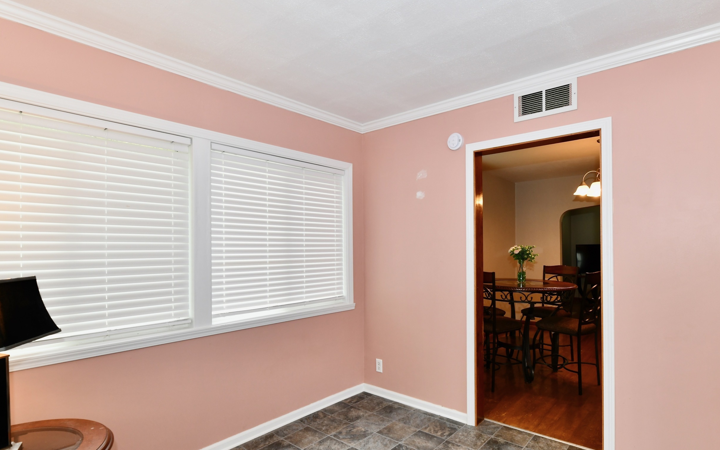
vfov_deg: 64.6
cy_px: 263
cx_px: 391
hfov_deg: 90.9
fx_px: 353
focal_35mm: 18
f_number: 6.3
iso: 640
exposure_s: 1/60
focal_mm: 14
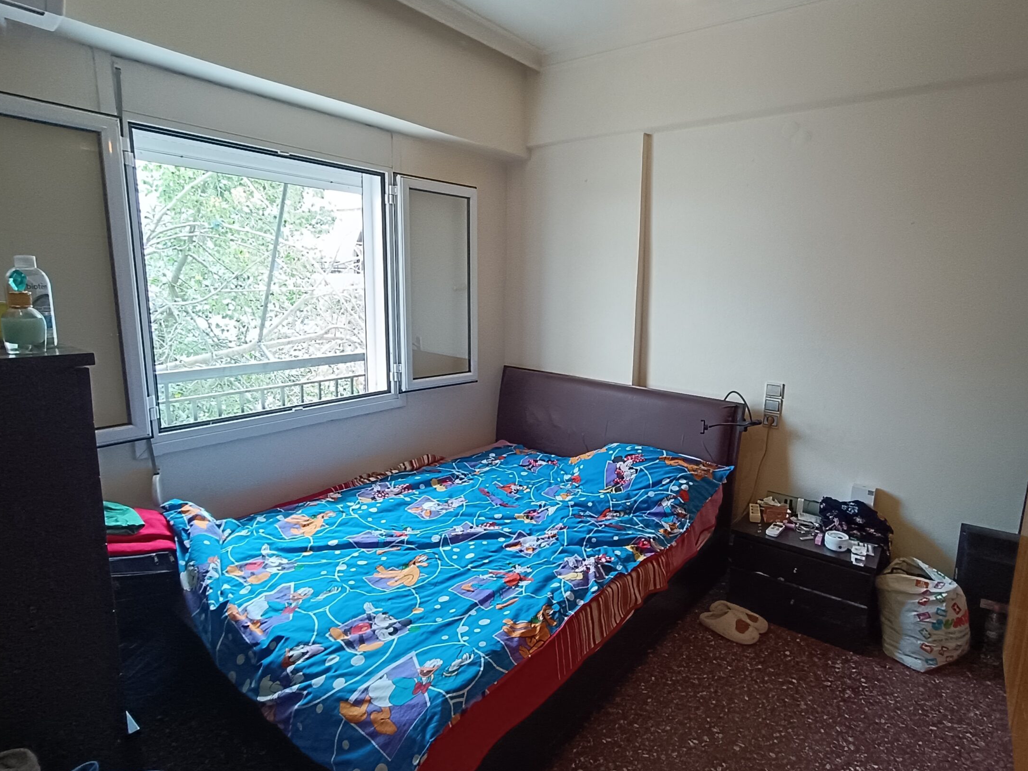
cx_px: 575
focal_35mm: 19
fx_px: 564
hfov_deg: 84.3
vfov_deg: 68.7
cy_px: 379
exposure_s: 1/100
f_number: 2.2
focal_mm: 1.66
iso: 220
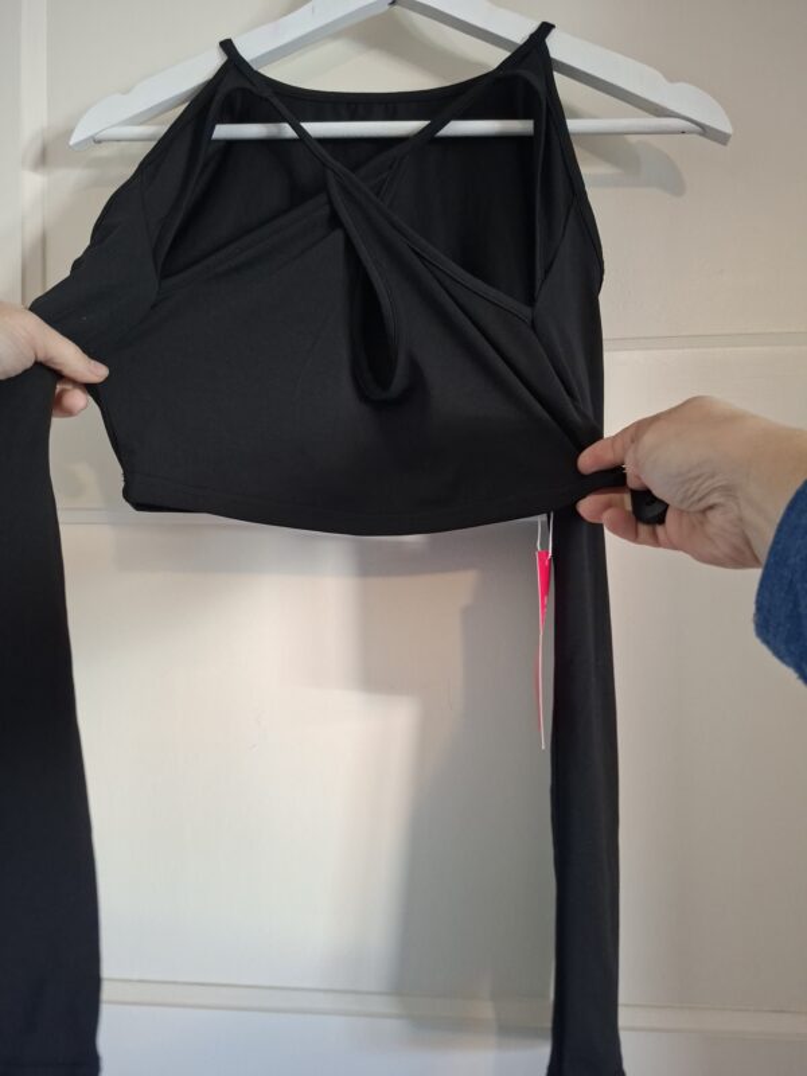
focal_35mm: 23
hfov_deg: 58.9
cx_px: 404
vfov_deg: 73.9
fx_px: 715
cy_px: 538
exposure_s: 1/24
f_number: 1.8
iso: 400
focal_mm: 5.54
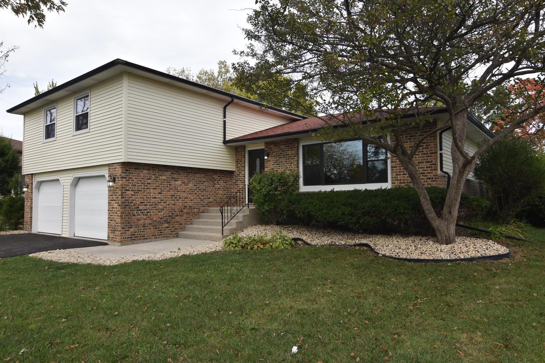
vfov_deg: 53.1
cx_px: 272
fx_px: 363
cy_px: 182
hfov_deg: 73.7
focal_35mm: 24
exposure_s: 1/250
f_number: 8
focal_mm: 16
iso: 200
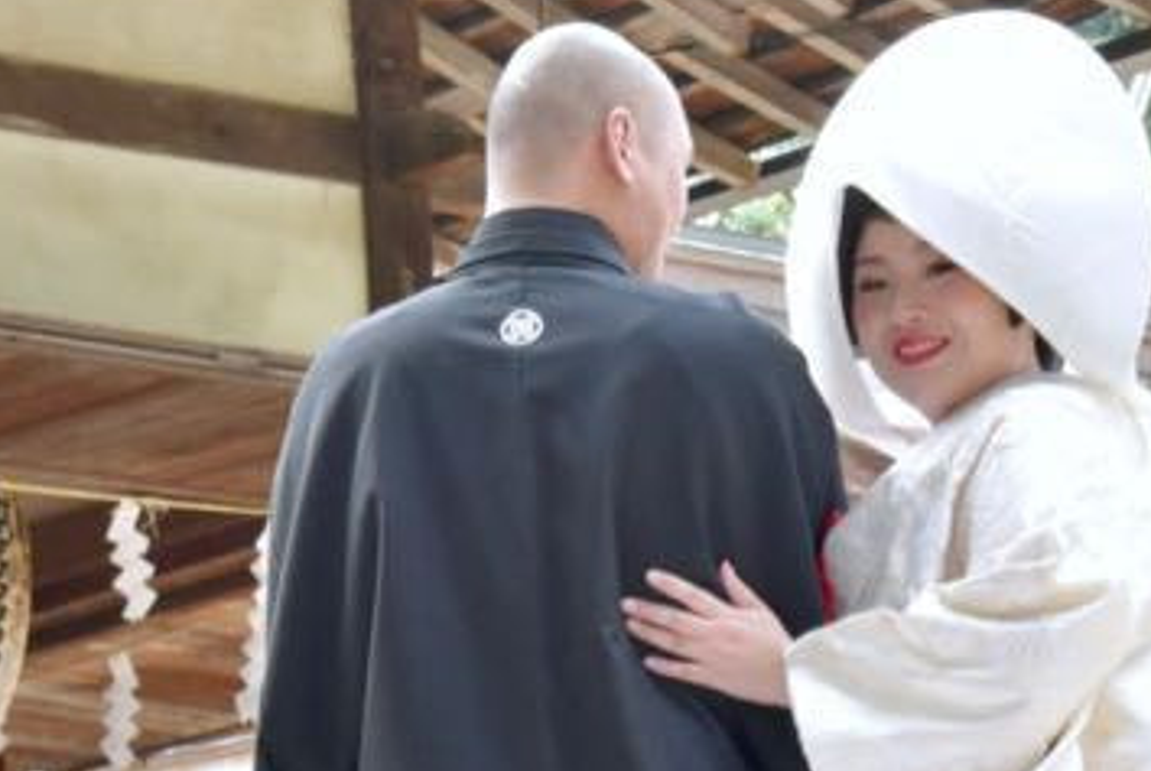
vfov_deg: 5.8
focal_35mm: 237
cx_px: 289
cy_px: 555
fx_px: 7587
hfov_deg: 8.7
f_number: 16
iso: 4000
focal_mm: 100
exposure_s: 1/60
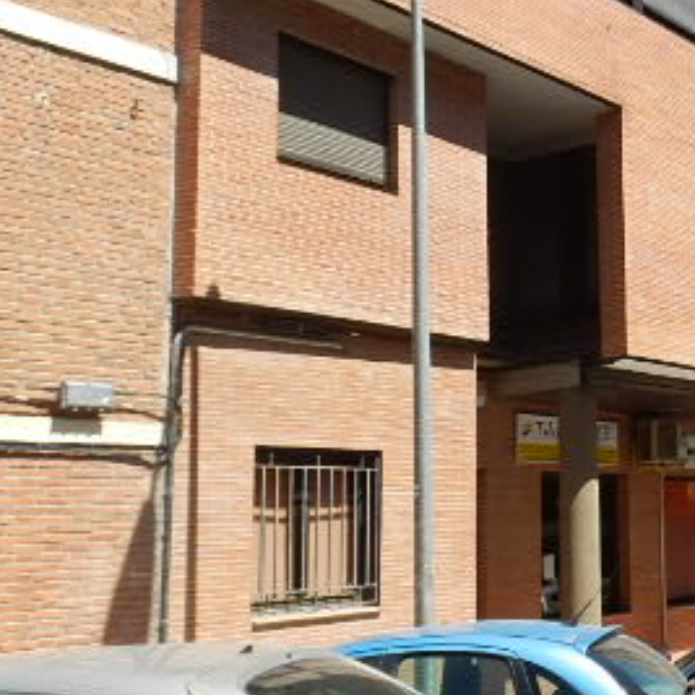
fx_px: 1204
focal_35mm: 53
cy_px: 328
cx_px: 820
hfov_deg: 28.3
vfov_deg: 32.2
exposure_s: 1/1000
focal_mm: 4.5
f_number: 3.2
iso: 125
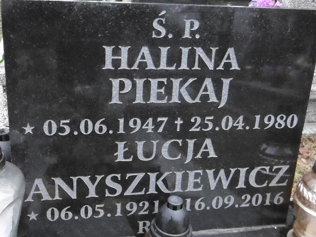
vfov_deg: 56.8
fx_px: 219
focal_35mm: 24
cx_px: 158
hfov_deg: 71.6
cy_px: 118
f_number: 3.1
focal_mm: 4.3
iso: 800
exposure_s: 1/125
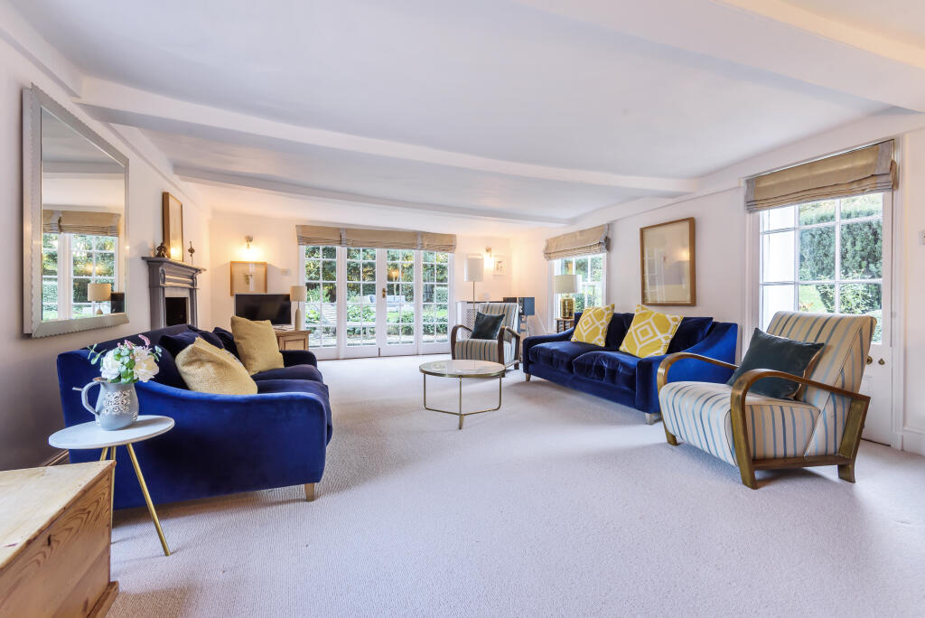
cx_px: 462
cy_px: 309
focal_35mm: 16
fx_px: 411
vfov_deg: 73.8
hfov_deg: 96.7
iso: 400
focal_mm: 16
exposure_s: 1/6
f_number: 8
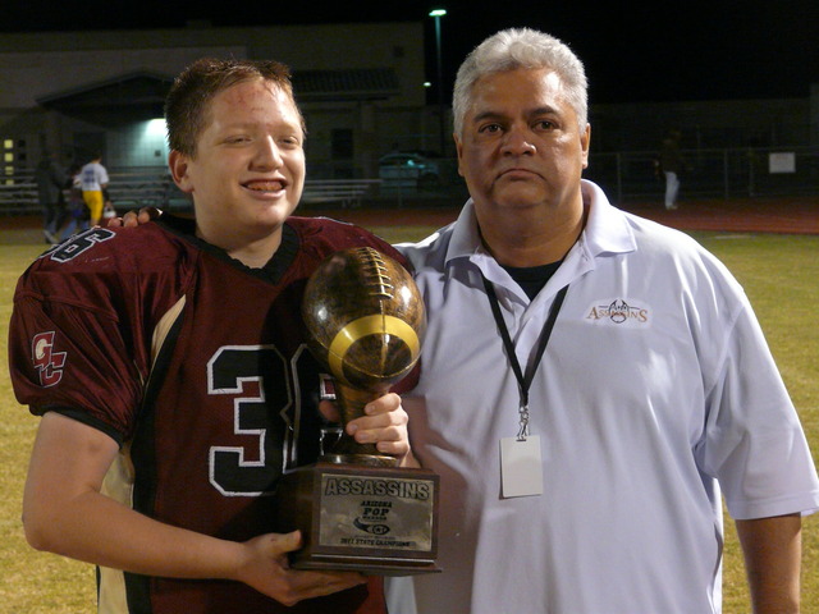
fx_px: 3099
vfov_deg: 11.3
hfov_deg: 15.1
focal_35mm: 131
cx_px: 410
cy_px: 307
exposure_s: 1/20
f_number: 3.6
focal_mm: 21.6
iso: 400
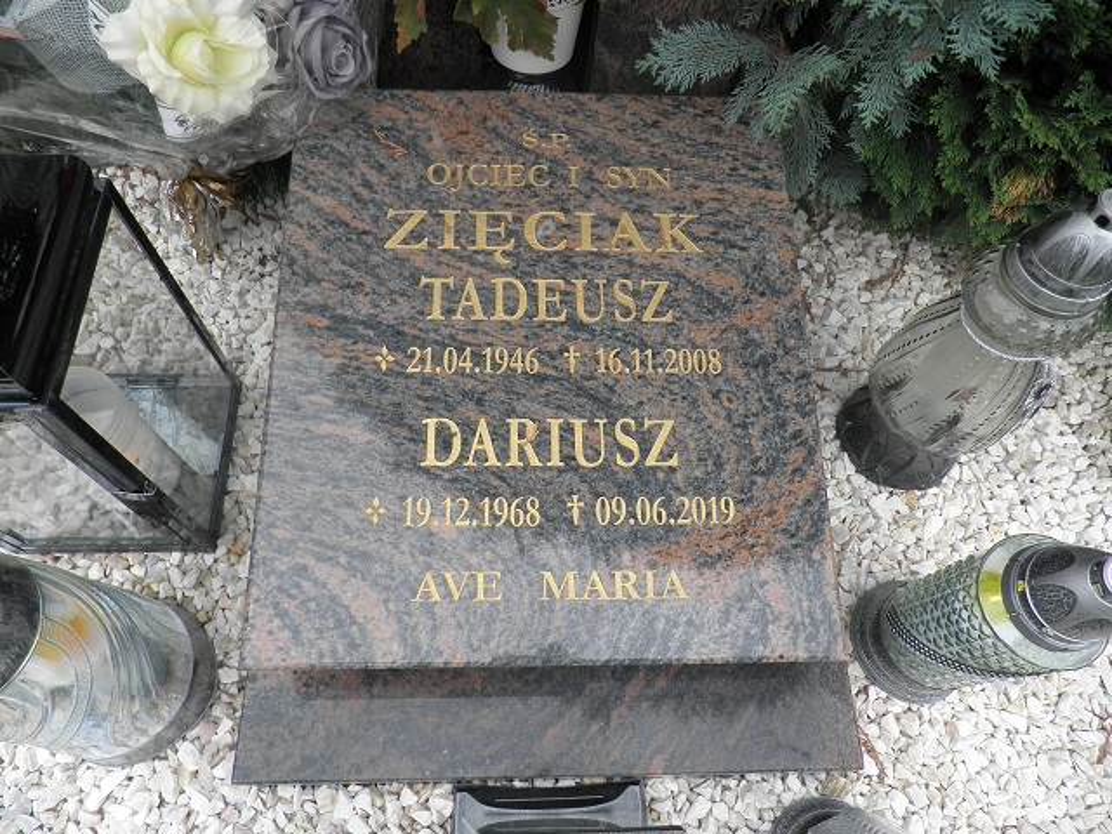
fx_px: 771
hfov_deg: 71.6
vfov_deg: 56.8
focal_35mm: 24
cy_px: 417
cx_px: 556
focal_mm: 4.3
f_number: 3.3
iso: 64
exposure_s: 1/125
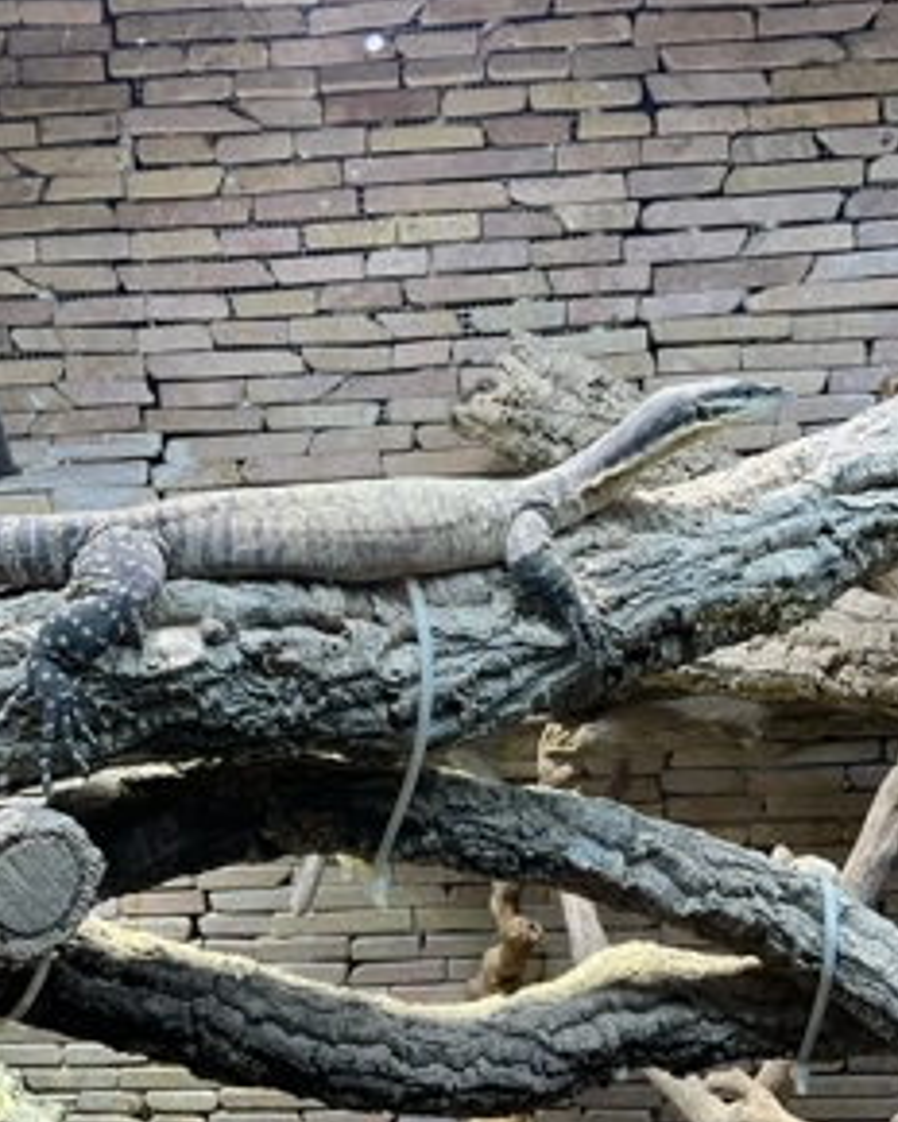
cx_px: 449
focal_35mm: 39
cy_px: 642
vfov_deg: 46.7
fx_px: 1296
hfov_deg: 38.2
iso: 32
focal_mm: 3
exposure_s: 1/100
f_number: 1.8
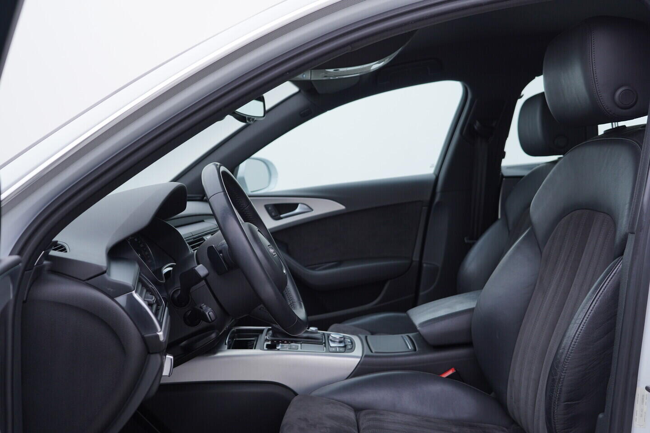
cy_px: 216
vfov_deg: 36.9
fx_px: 650
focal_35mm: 36
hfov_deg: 53.1
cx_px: 325
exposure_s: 1/60
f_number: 3.5
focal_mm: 24
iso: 125
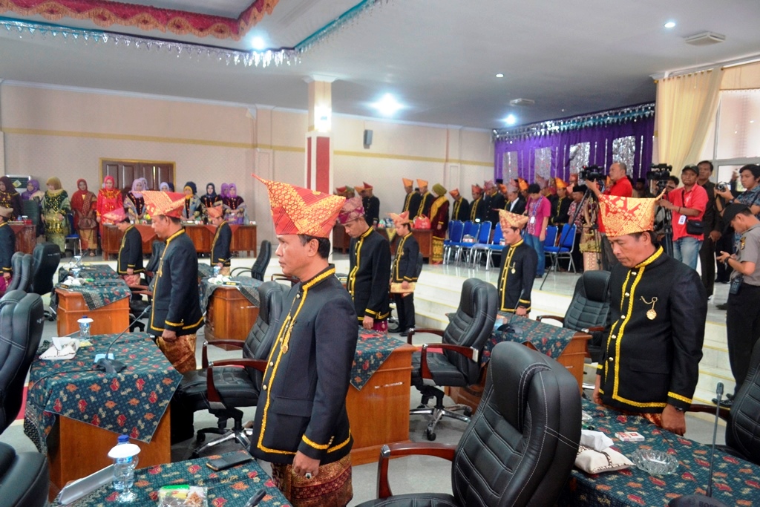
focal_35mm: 27
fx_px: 570
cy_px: 254
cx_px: 380
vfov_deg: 47.9
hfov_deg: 67.4
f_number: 3.5
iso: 1250
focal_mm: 18
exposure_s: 1/15
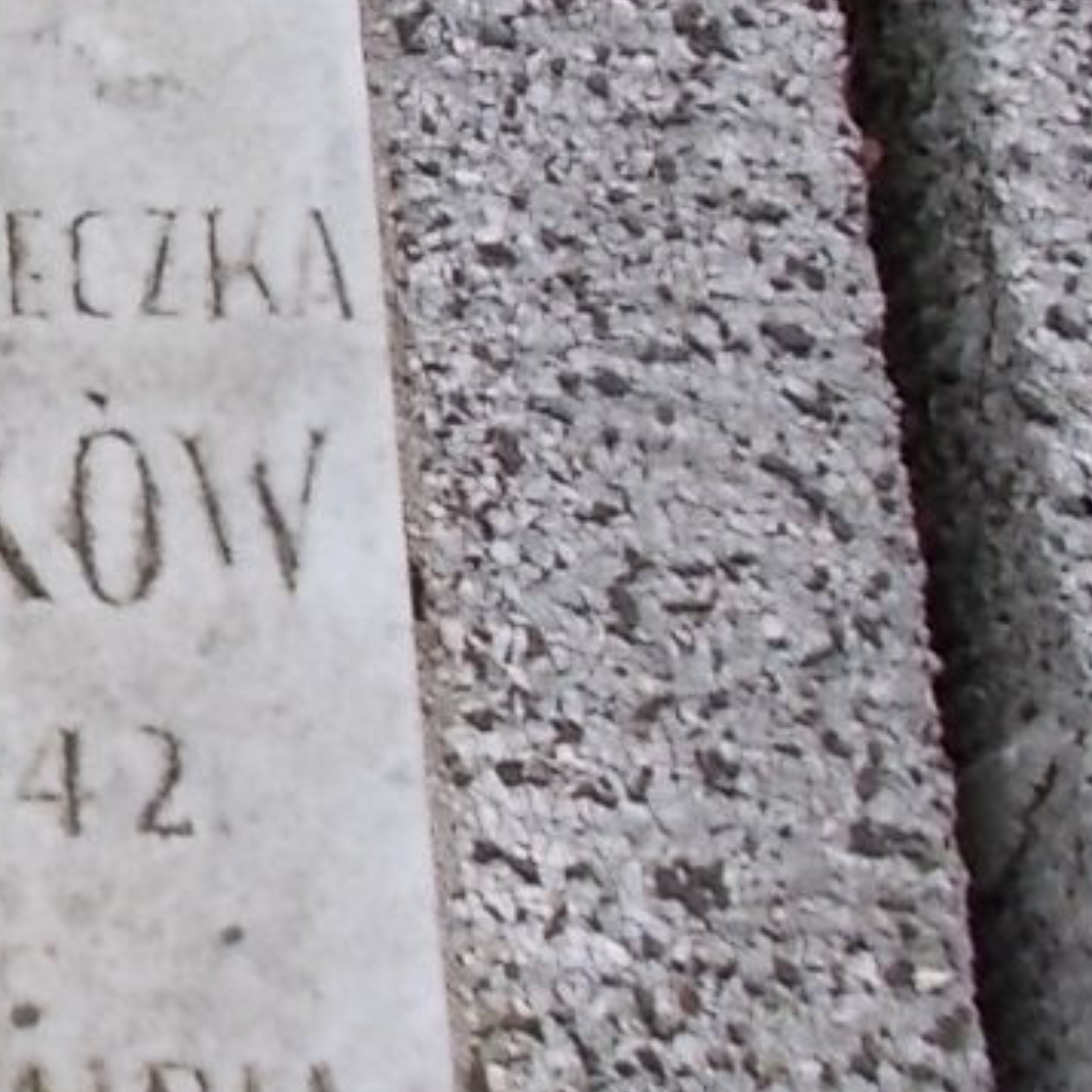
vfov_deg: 16.8
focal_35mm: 103
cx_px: -777
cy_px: 303
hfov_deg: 15.0
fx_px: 3676
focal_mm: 4.6
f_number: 3.2
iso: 80
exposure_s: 1/160
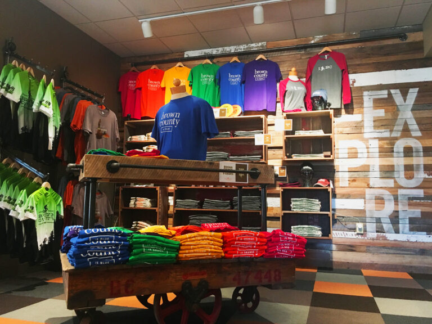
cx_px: 216
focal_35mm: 29
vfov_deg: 48.2
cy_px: 162
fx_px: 362
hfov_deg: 61.7
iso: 125
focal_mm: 4.15
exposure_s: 1/30
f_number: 2.2
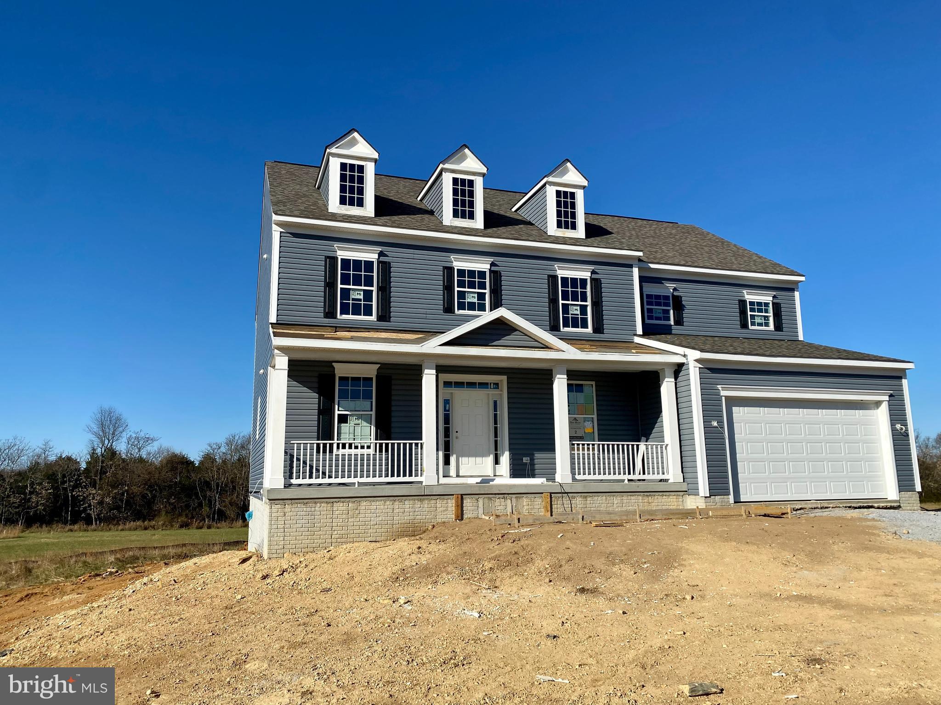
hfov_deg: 67.3
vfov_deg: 53.1
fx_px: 707
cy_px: 352
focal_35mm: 26
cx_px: 470
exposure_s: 1/4444
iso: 32
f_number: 1.8
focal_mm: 4.25
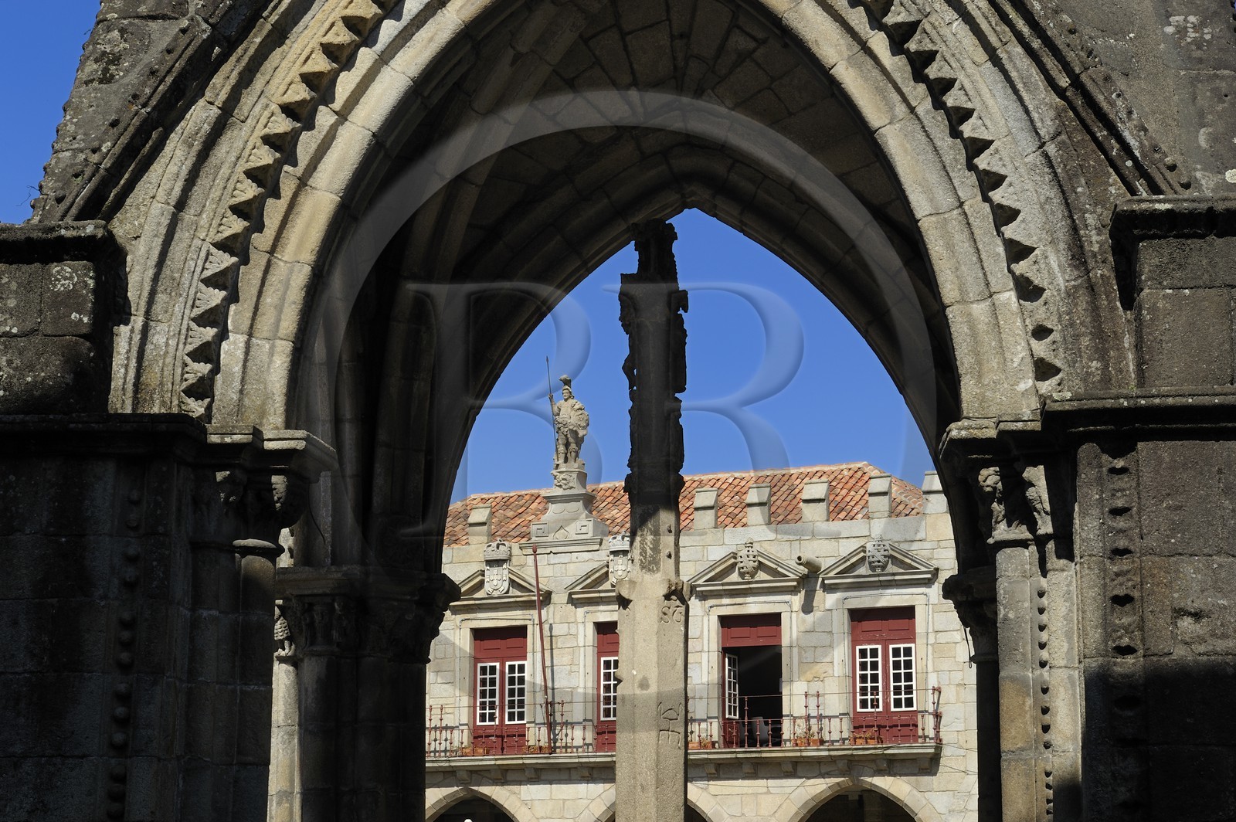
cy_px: 411
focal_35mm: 70
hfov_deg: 28.9
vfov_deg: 19.4
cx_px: 618
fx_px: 2401
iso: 200
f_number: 14
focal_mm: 70
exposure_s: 1/200
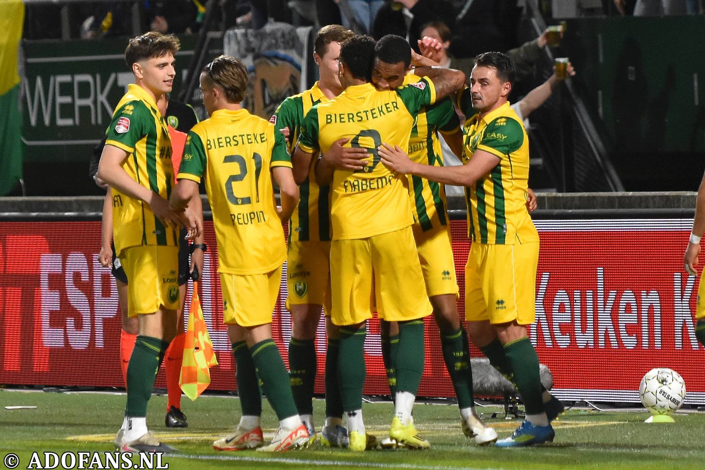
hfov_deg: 8.1
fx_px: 4993
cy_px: 235
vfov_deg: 5.4
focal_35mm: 255
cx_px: 352
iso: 1600
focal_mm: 170
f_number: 2.8
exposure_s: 1/320
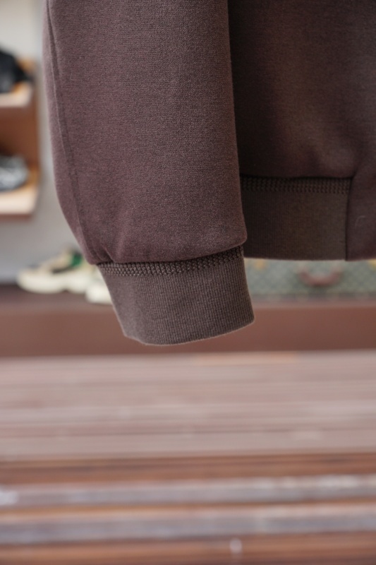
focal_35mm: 56
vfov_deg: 35.9
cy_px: 282
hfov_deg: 24.4
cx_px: 188
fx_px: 870
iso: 250
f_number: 4
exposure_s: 1/125
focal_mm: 37
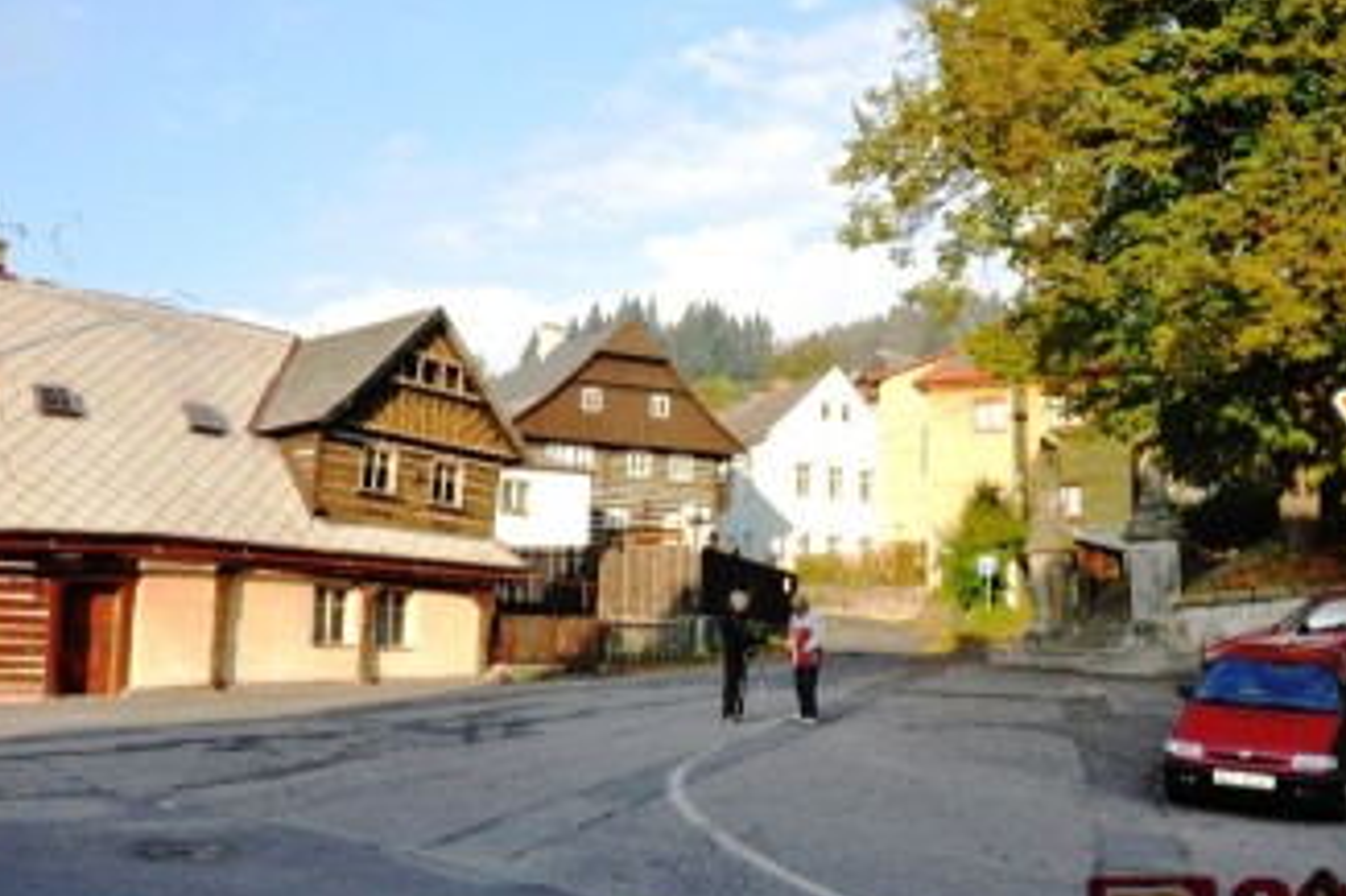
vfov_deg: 34.4
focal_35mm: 39
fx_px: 1443
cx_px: 644
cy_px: 508
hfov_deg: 50.0
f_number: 25
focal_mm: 21
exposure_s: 1/200
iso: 2500
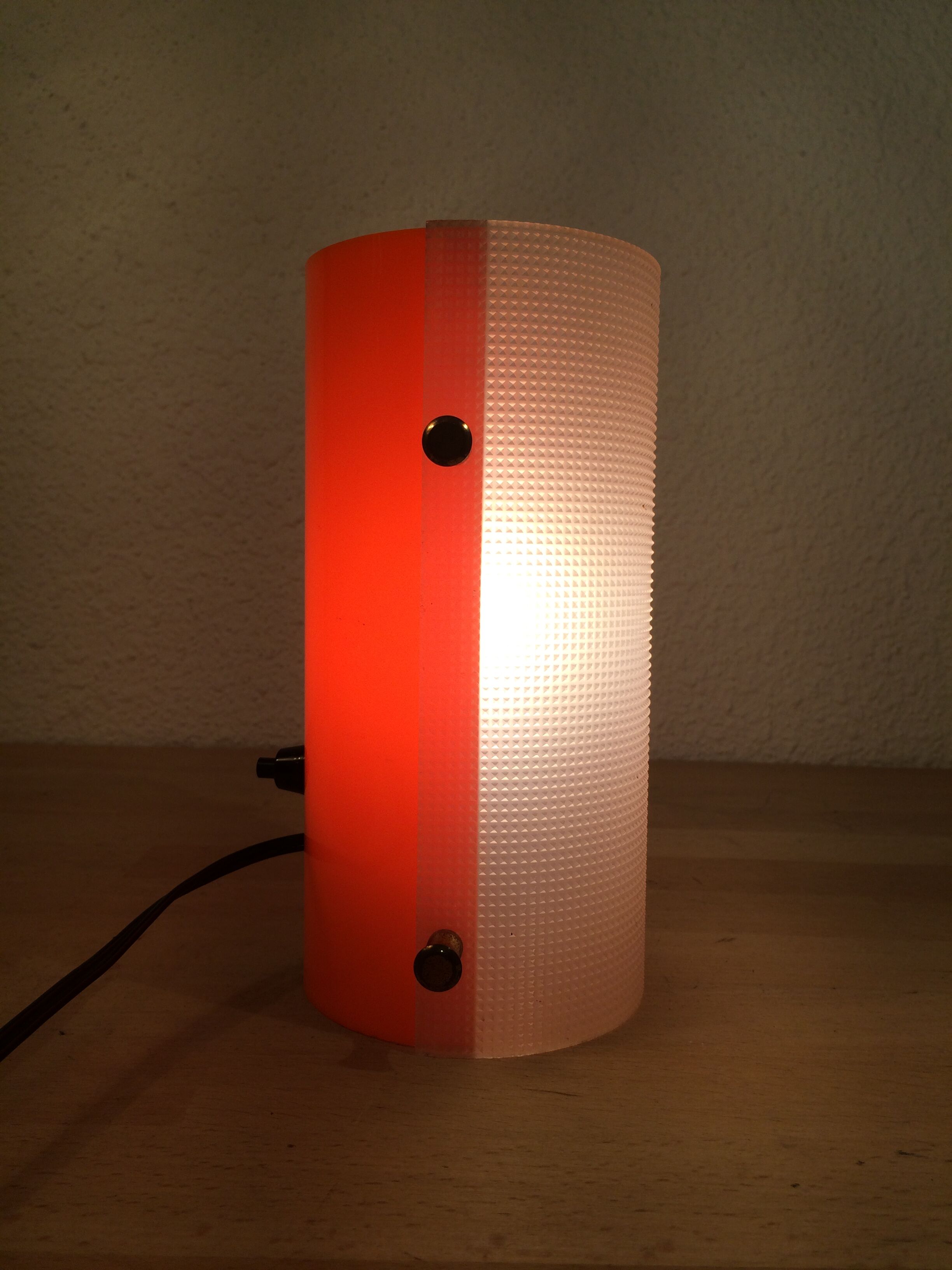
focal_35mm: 29
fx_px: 1063
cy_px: 635
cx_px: 476
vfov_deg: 61.7
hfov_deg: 48.2
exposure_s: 1/146
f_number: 2.2
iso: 32
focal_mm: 4.15
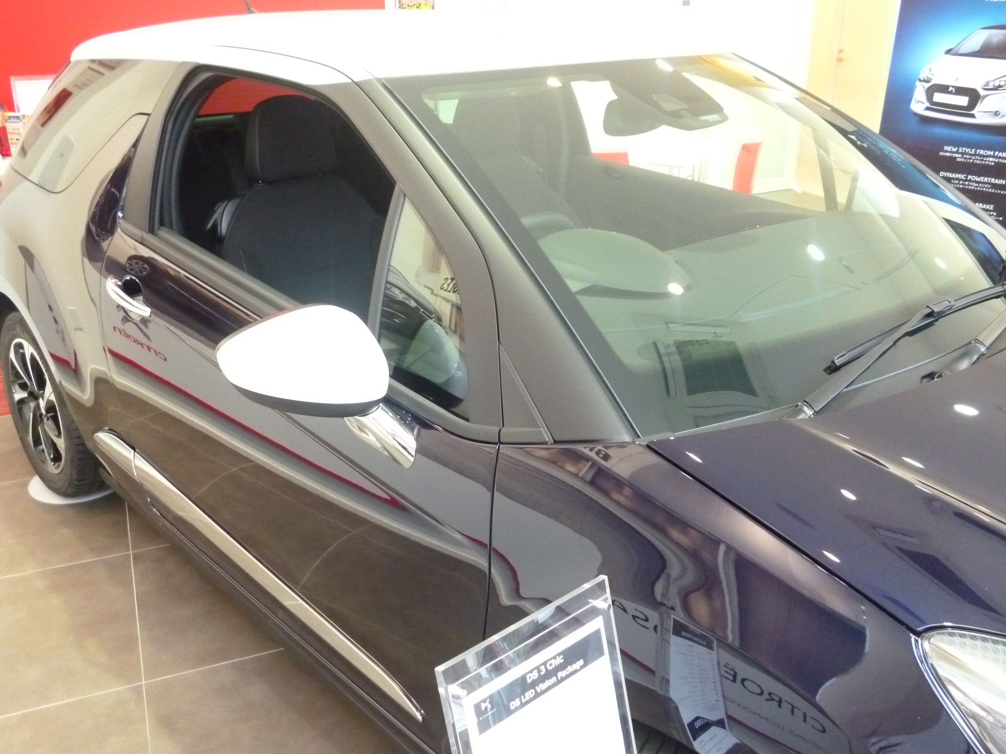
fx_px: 930
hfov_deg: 56.8
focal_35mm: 32
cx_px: 503
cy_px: 377
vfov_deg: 44.2
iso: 800
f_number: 3.3
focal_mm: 5.7
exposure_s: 1/30
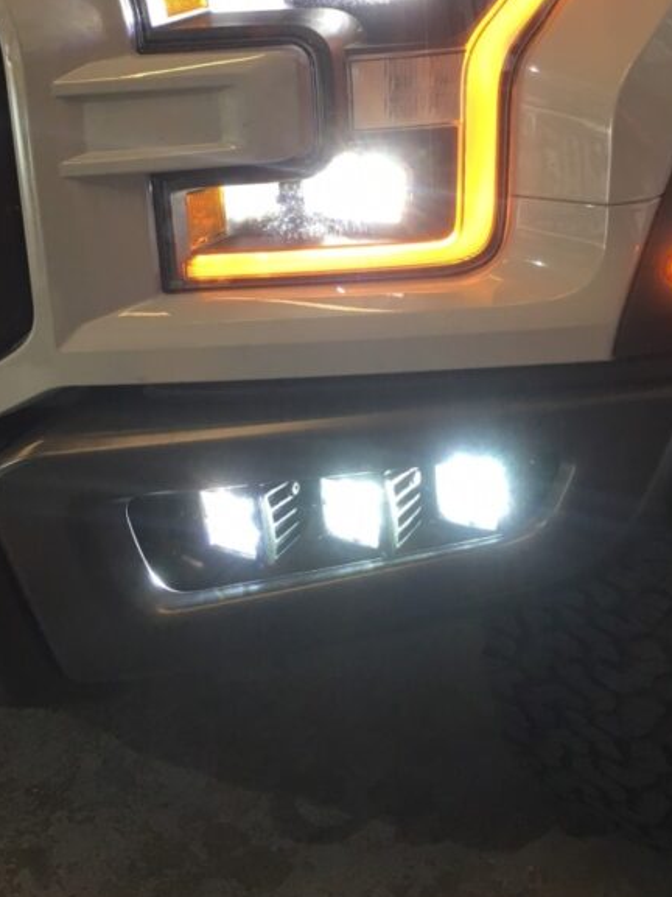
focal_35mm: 47
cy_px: 247
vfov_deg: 39.6
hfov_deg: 30.9
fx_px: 1217
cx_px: 339
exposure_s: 1/30
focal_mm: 4.15
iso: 40
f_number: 2.2
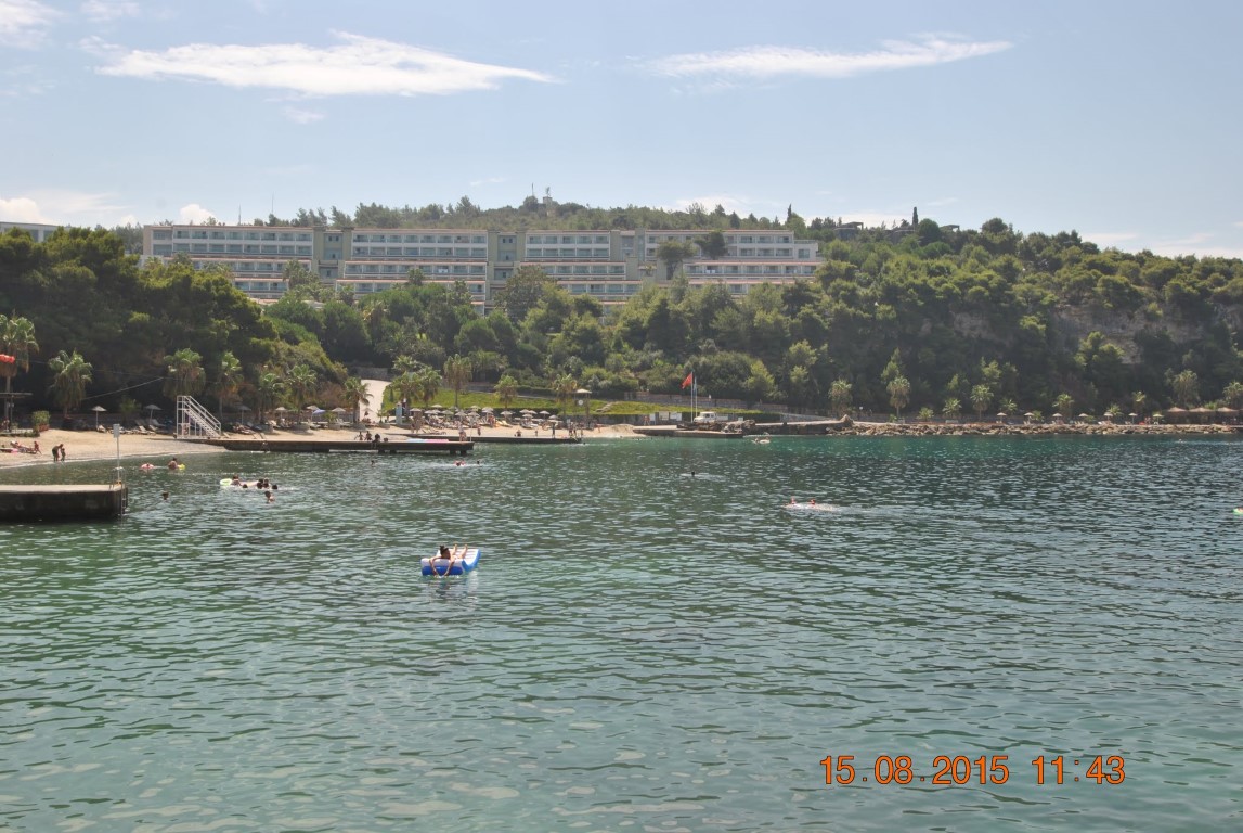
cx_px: 622
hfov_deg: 53.1
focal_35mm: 36
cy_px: 416
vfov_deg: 37.0
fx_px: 1245
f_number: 9
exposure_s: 1/200
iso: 100
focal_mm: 24
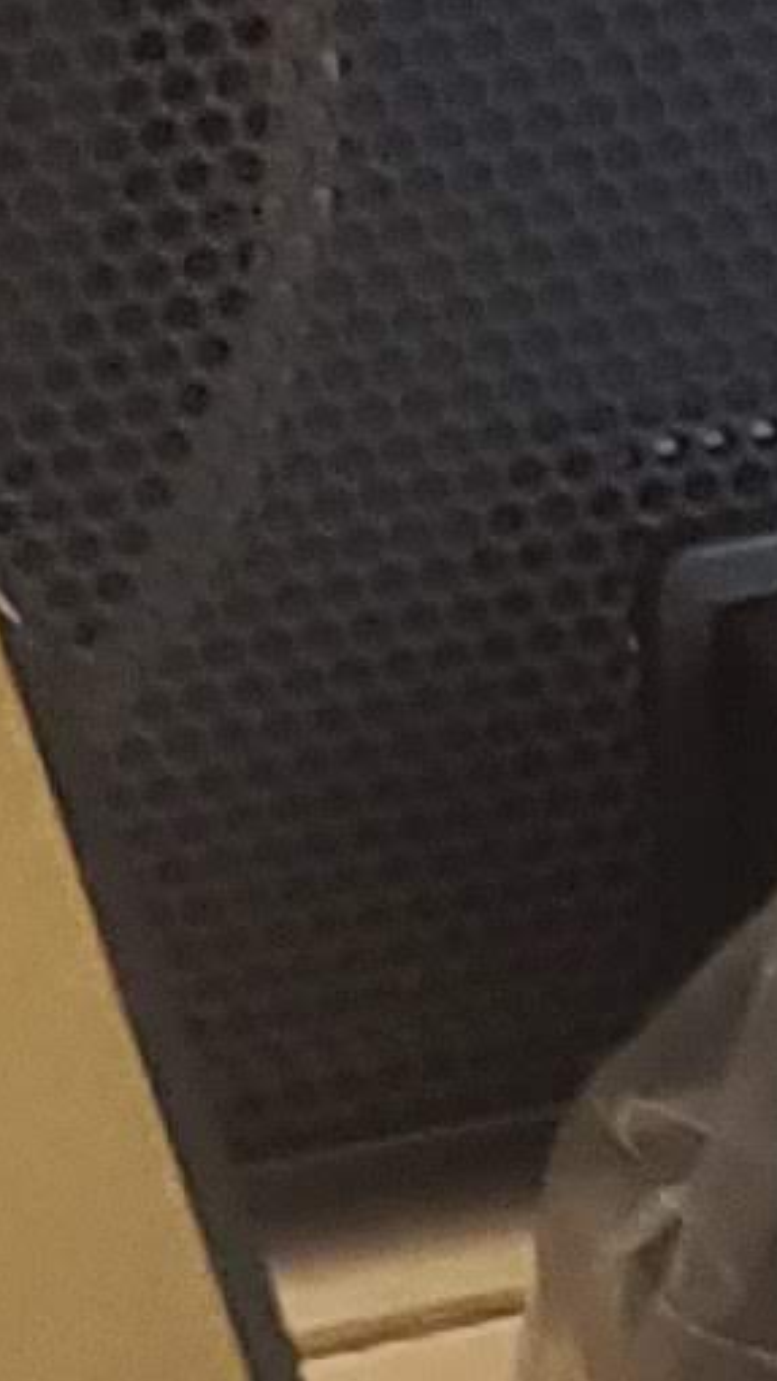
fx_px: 8202
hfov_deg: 5.3
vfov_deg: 9.5
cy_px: 1598
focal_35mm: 224
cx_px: 1505
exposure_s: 1/39
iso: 320
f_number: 1.5
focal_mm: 4.3
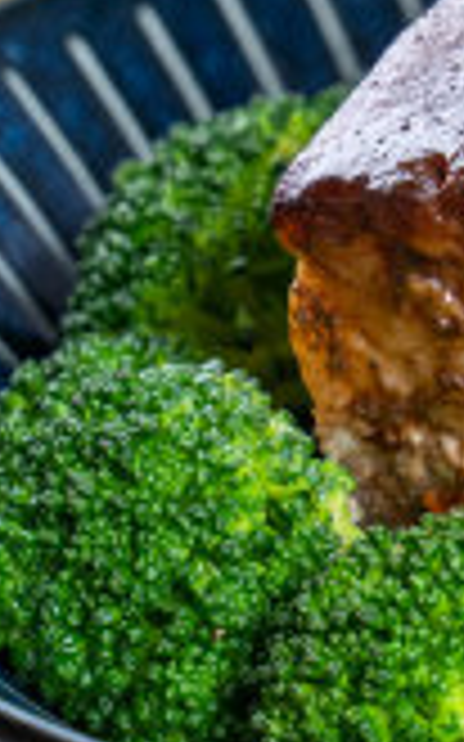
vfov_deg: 2.4
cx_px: 883
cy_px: 18
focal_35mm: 863
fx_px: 17476
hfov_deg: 1.5
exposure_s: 1/60
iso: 100
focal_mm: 228
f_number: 9
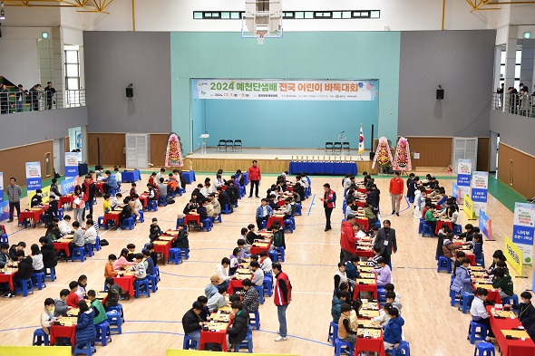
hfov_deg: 38.9
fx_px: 758
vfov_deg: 26.5
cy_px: 178
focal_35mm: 51
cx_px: 268
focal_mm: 34
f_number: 3.5
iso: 500
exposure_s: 1/160
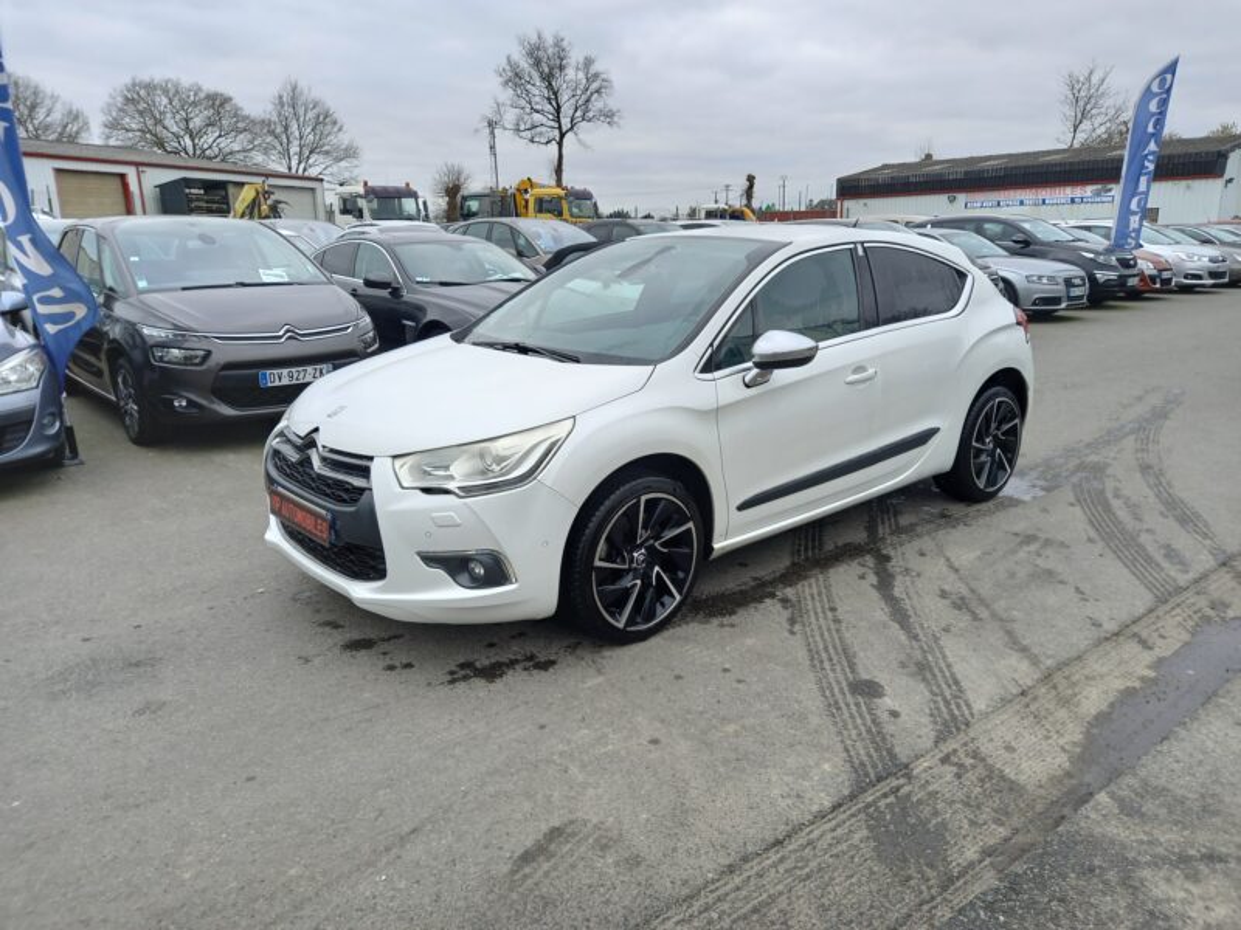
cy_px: 465
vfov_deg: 54.9
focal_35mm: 25
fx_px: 896
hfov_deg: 69.4
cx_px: 620
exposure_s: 1/120
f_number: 2
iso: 25
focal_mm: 4.6
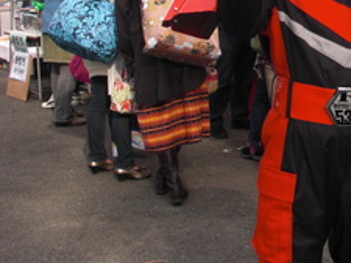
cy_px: 27
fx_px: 812
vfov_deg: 18.2
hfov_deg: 23.0
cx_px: 381
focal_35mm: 80
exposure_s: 1/250
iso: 50
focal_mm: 6.3
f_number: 2.8
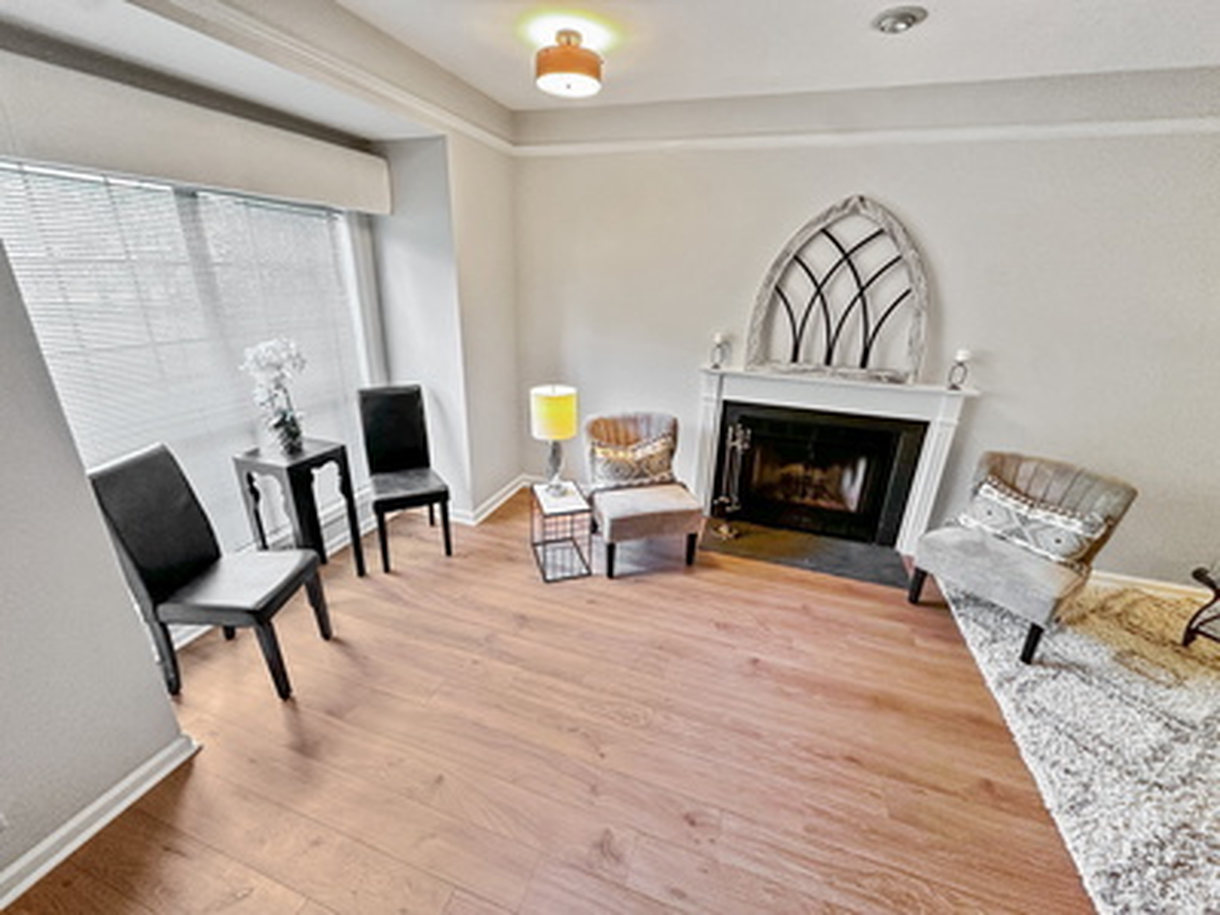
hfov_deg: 102.1
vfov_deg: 85.7
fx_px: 493
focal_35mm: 14
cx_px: 610
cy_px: 458
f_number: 2.2
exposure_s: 1/120
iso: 250
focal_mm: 2.22
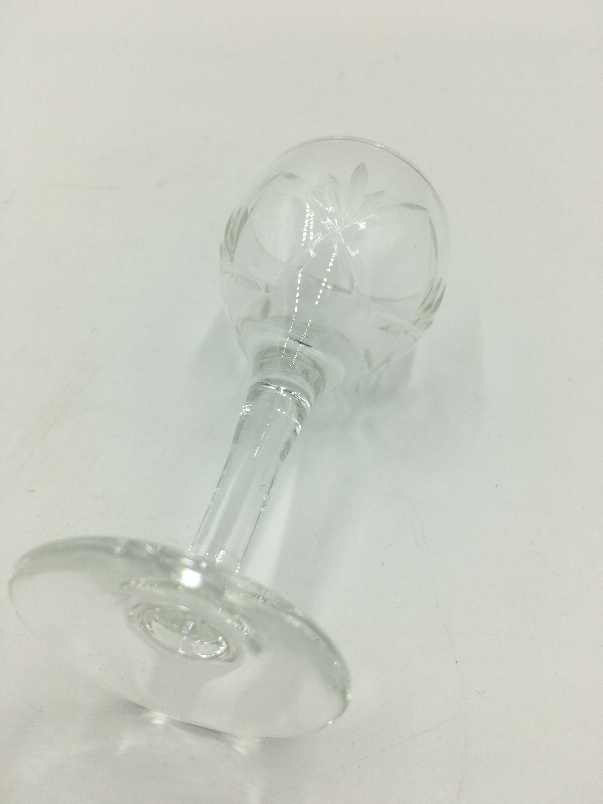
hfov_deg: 48.2
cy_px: 402
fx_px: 674
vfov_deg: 61.7
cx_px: 302
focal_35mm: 29
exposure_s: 1/444
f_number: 2.2
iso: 25
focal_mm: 4.15
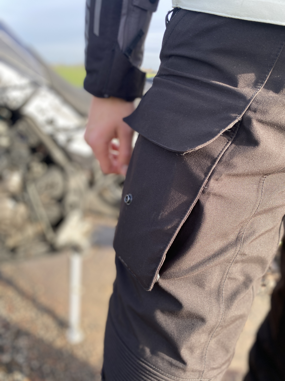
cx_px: 142
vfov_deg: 67.3
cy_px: 190
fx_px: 285
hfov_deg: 53.1
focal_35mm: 26
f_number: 1.8
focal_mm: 4.25
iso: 32
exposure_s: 1/229
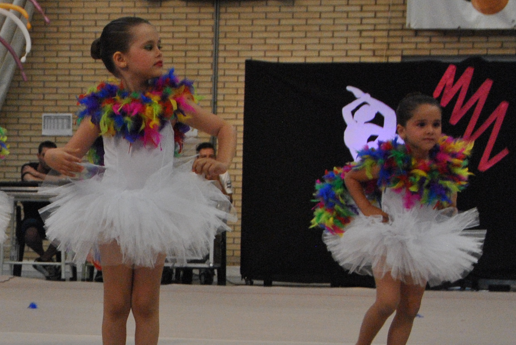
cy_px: 221
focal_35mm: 175
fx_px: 2511
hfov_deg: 11.5
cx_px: -80
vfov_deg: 7.9
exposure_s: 1/200
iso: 800
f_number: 7.1
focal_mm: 46
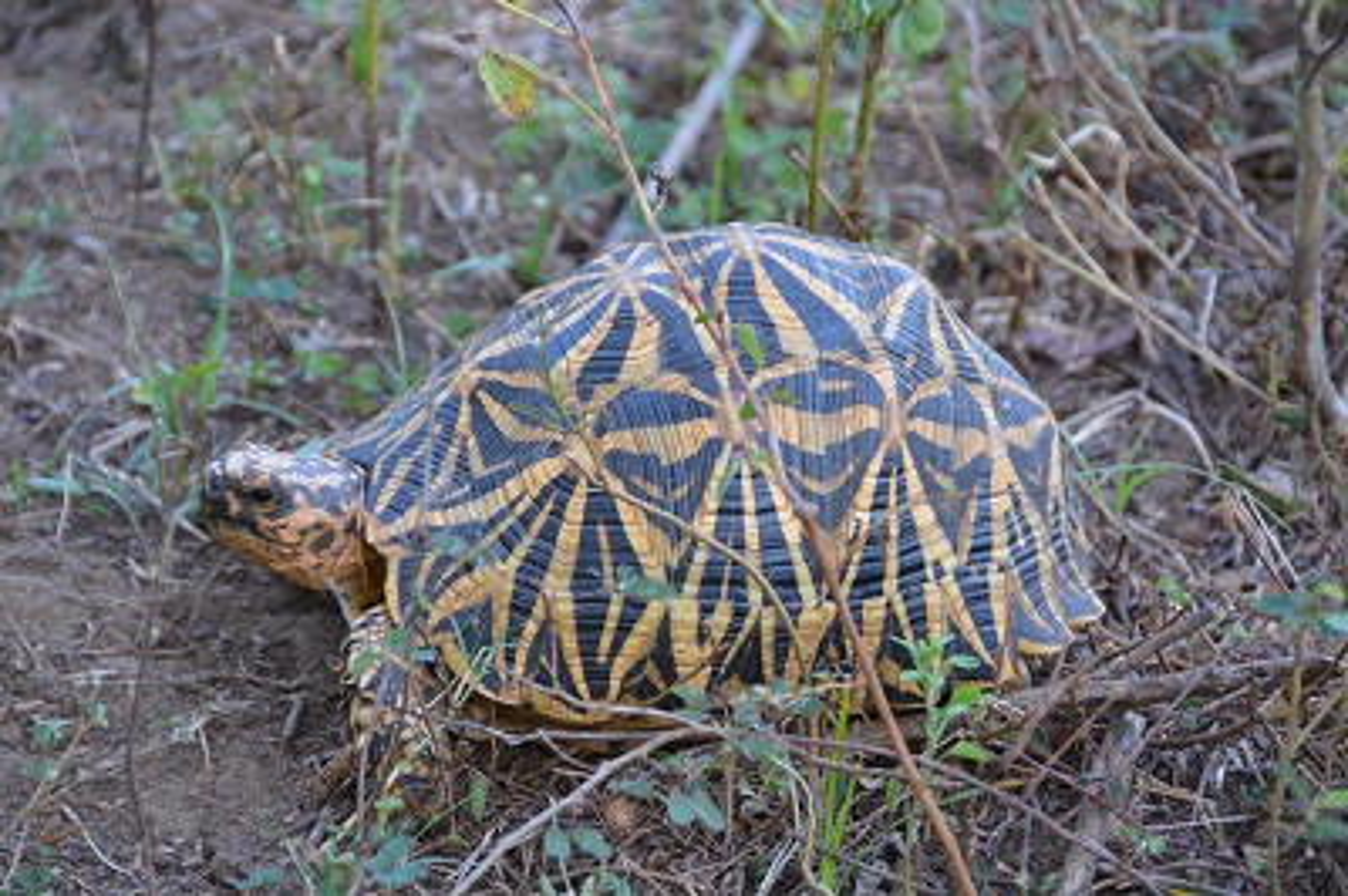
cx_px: 674
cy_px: 448
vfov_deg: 4.6
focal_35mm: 300
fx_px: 11224
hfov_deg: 6.9
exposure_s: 1/125
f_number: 5.6
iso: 800
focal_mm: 200
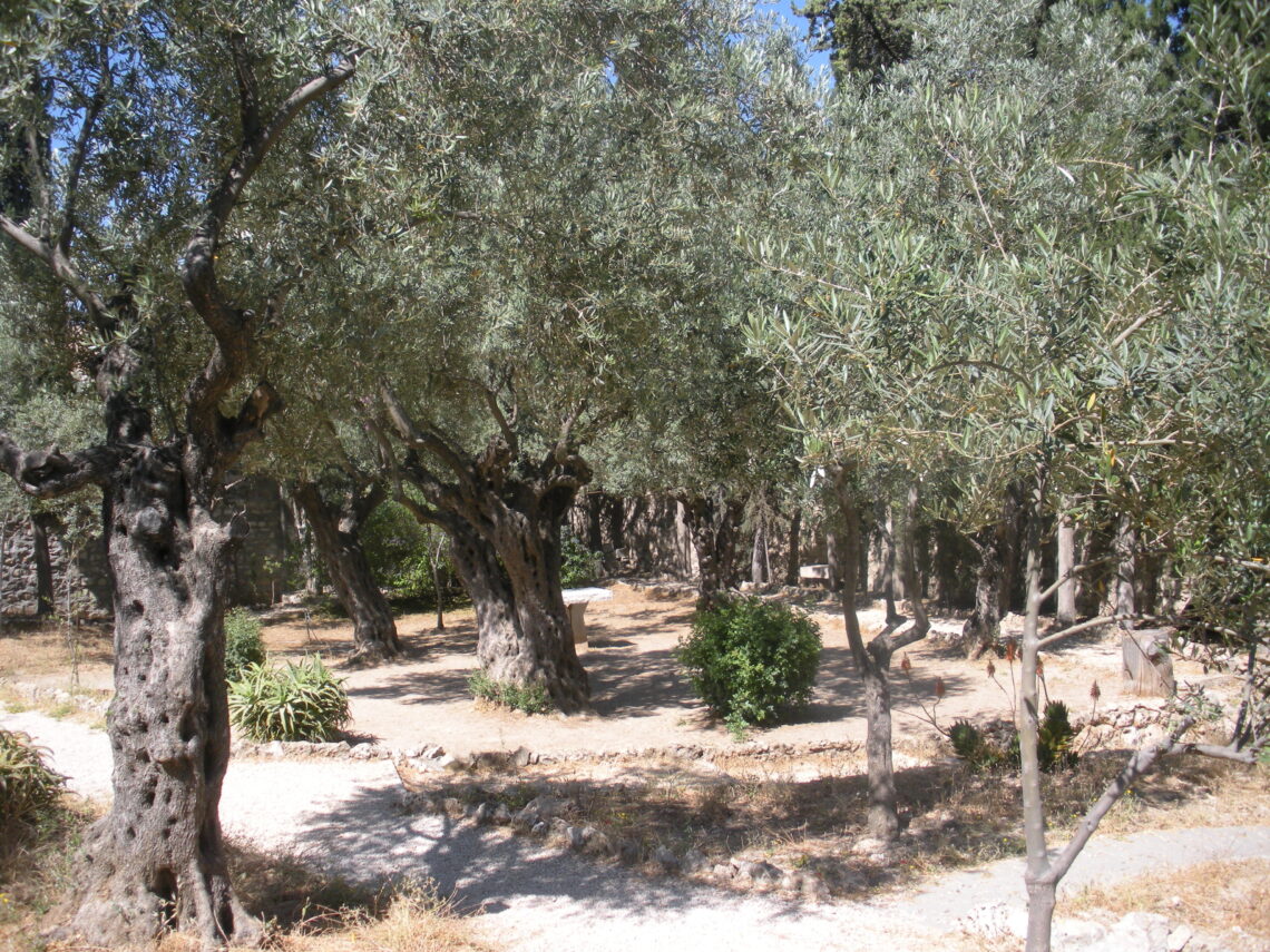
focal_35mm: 36
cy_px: 476
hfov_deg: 51.4
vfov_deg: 39.7
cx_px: 635
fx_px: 1321
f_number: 3.5
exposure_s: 1/407
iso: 64
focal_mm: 6.3
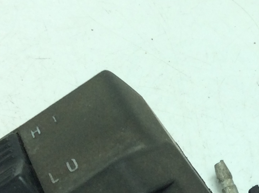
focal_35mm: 114
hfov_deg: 16.8
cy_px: 273
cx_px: 276
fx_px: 851
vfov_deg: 12.4
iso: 32
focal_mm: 3.3
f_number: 2.4
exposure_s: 1/311
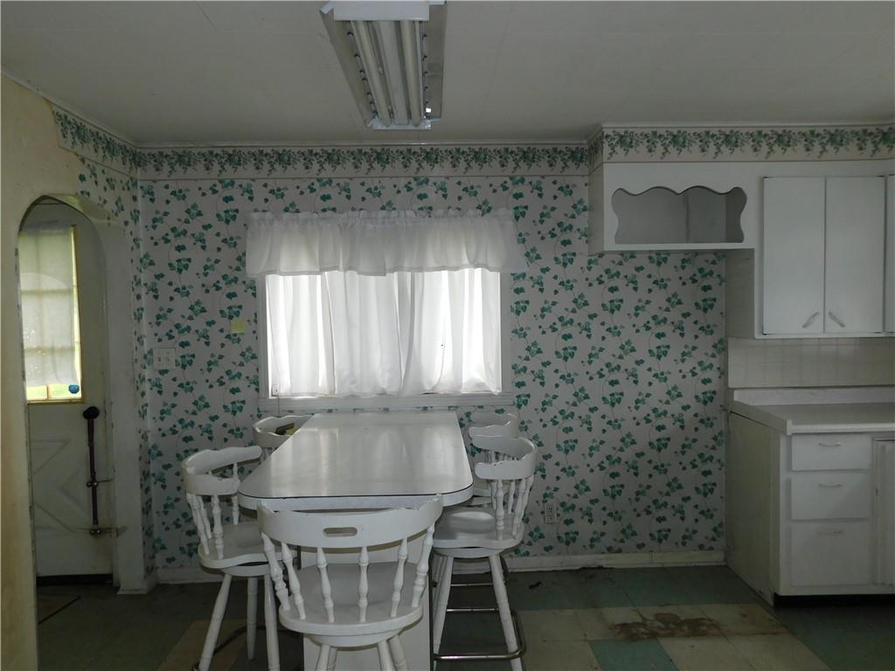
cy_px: 336
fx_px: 646
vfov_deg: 54.9
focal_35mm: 25
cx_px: 448
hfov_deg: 69.4
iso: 125
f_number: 3.1
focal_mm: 4.5
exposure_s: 1/100
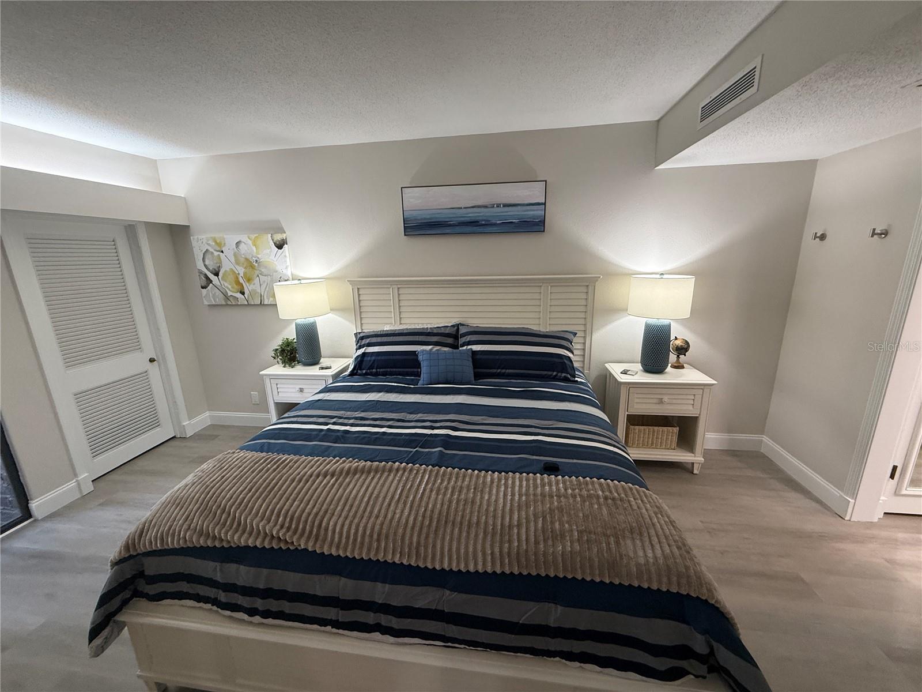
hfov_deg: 102.1
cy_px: 346
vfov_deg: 85.7
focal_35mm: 14
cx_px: 461
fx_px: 373
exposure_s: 1/60
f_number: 2.2
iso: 250
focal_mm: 2.22
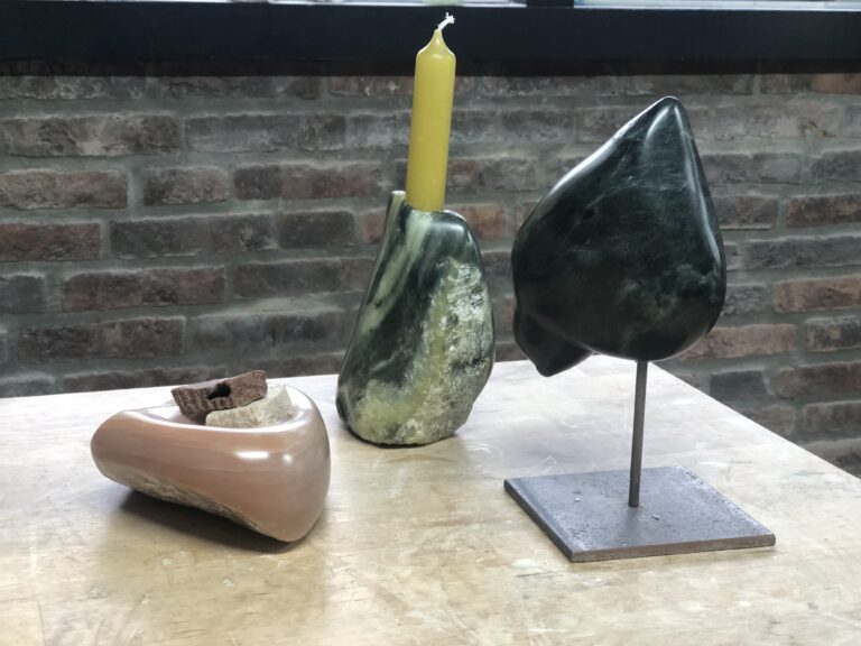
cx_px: 430
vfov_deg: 25.7
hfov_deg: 33.8
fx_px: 1418
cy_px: 323
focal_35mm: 57
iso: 250
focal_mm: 6.6
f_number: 2.8
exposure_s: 1/50
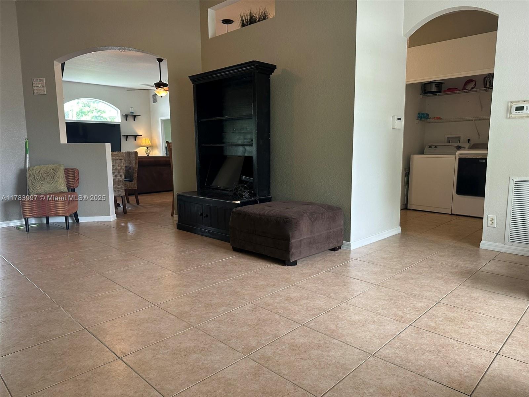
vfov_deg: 56.8
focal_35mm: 24
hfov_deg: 71.6
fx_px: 367
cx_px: 264
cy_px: 198
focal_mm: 6.86
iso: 200
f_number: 1.78
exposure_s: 1/60
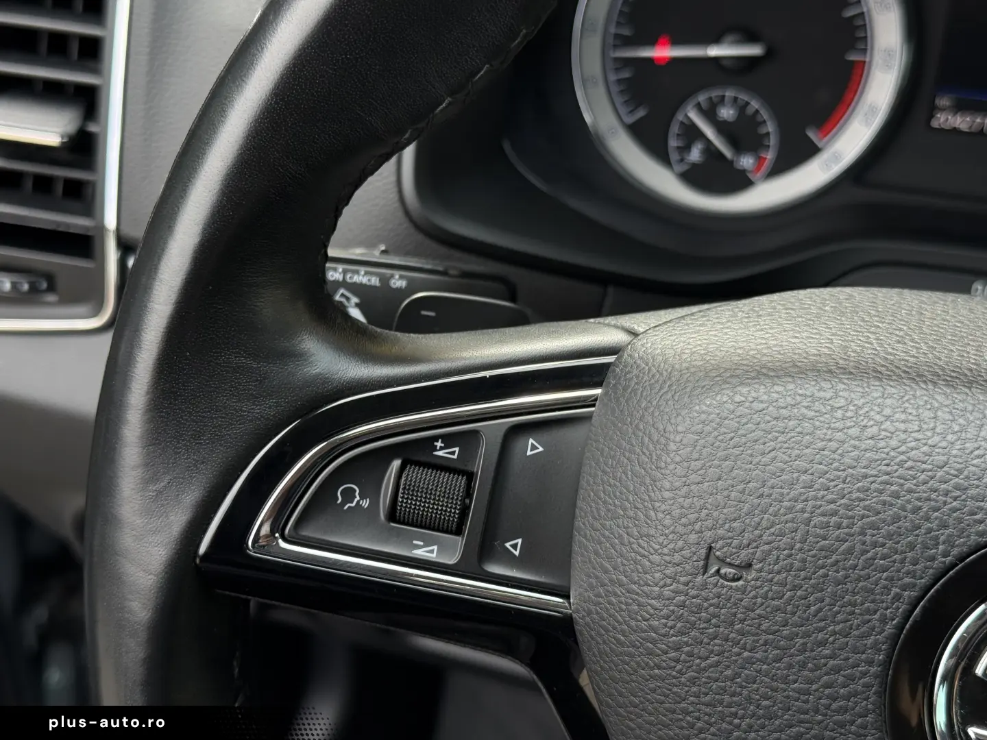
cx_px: 494
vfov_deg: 30.3
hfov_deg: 39.7
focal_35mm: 48
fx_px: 1369
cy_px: 370
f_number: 1.78
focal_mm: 6.76
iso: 100
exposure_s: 1/484
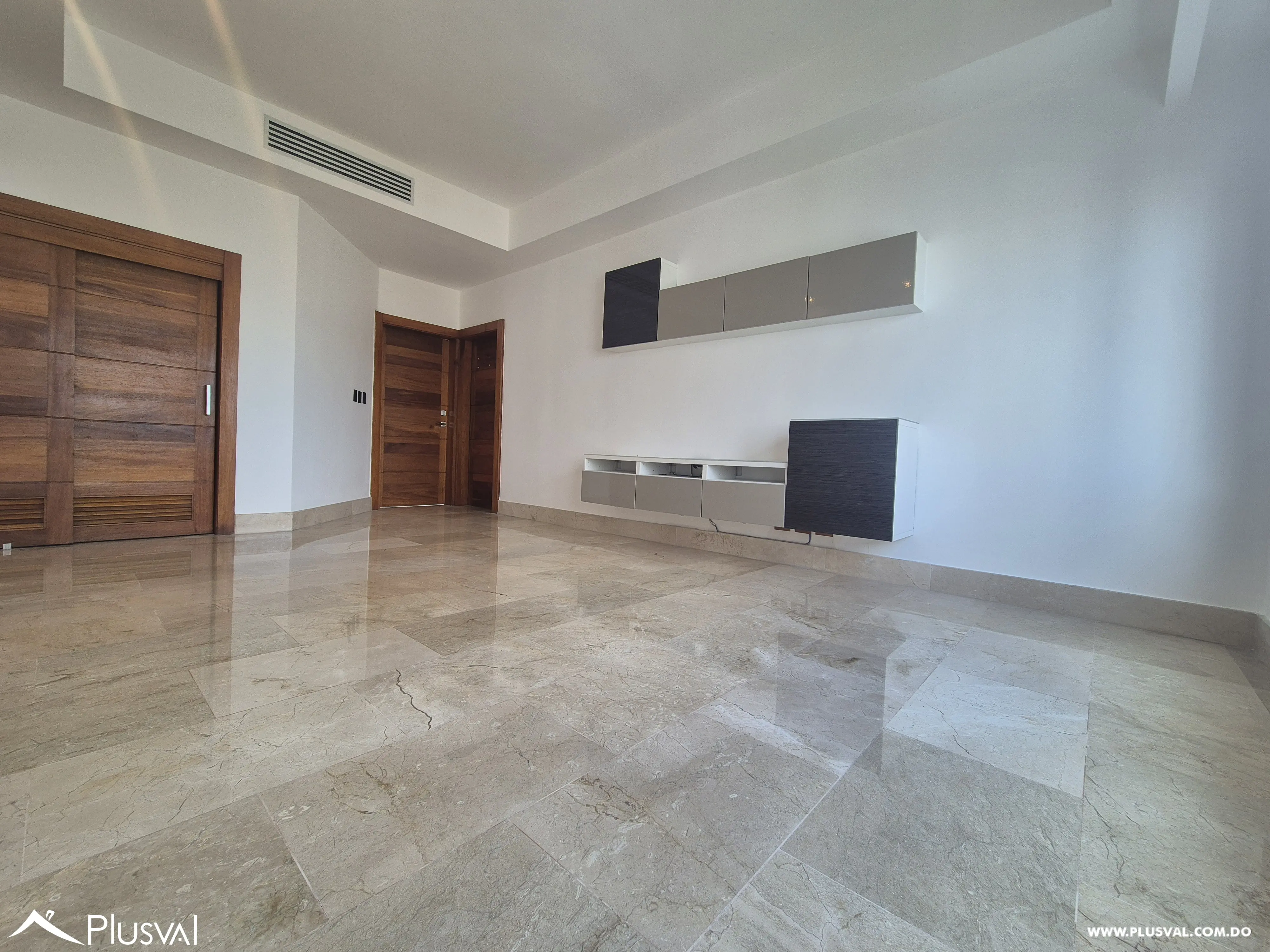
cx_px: 635
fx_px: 477
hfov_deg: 106.2
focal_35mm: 13
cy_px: 476
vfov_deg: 89.9
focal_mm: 2.2
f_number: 2.2
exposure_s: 1/120
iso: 64
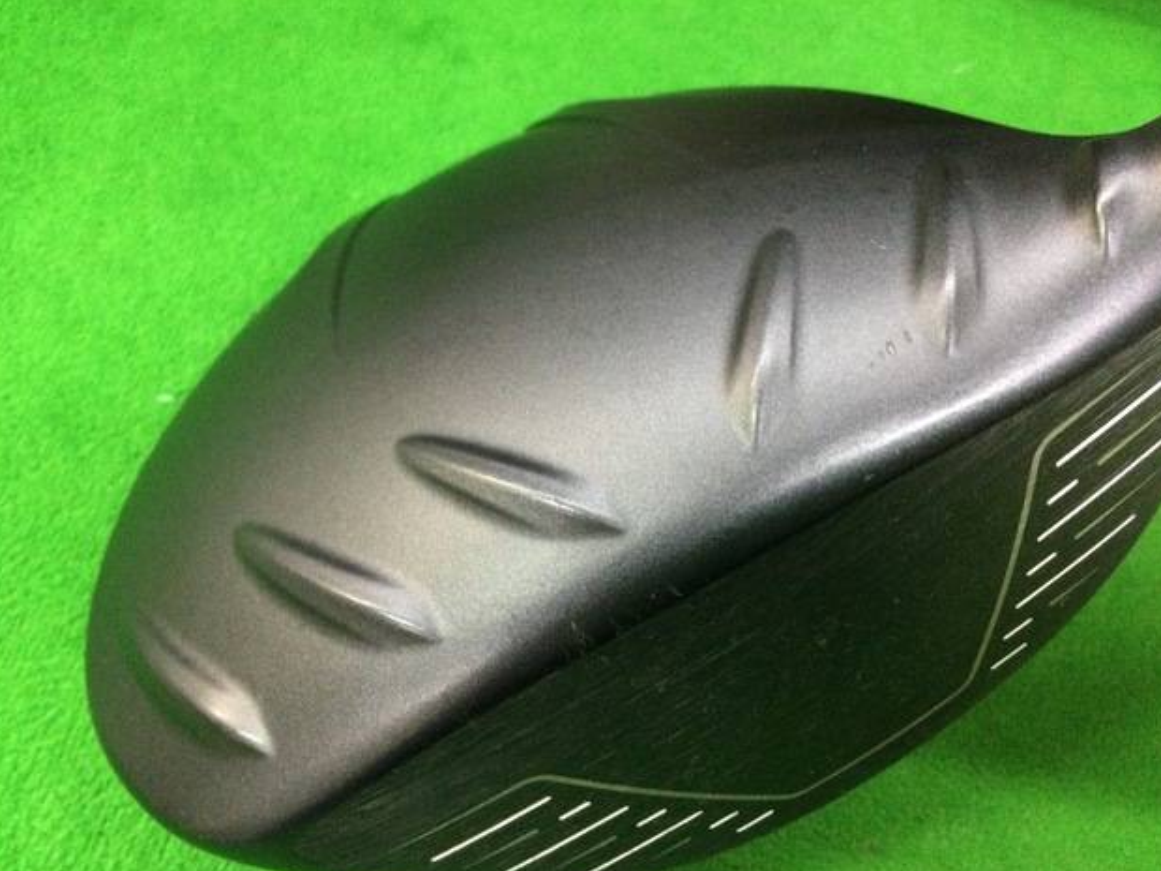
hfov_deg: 56.8
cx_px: 586
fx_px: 1073
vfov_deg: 44.2
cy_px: 444
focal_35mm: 32
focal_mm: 3.3
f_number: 2.4
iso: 200
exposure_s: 1/20
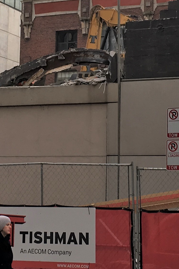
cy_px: 63
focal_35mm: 109
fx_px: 813
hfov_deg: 12.6
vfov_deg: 18.6
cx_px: 68
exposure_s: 1/300
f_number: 2.2
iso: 25
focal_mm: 4.15
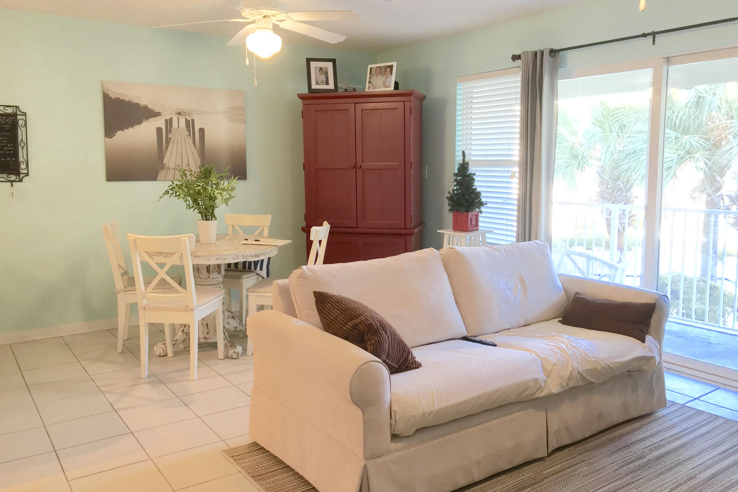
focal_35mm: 30
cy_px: 227
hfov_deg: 61.9
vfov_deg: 43.6
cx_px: 373
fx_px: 615
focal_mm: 3.99
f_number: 1.8
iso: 64
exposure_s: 1/30
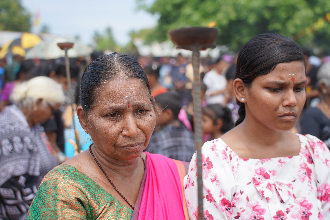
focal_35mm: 105
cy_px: 110
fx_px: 963
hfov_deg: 19.5
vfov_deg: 13.0
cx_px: 165
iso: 100
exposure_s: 1/800
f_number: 4.5
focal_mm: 105
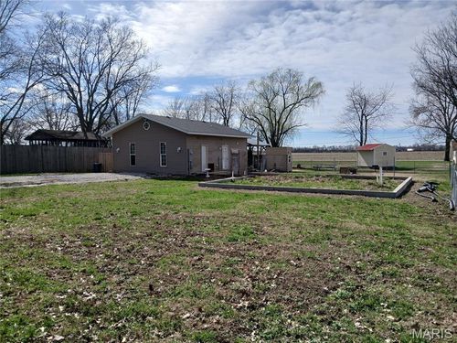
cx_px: 228
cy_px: 172
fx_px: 343
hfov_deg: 67.3
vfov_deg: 53.1
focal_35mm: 26
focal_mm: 3.98
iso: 20
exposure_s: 1/1052
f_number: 1.8
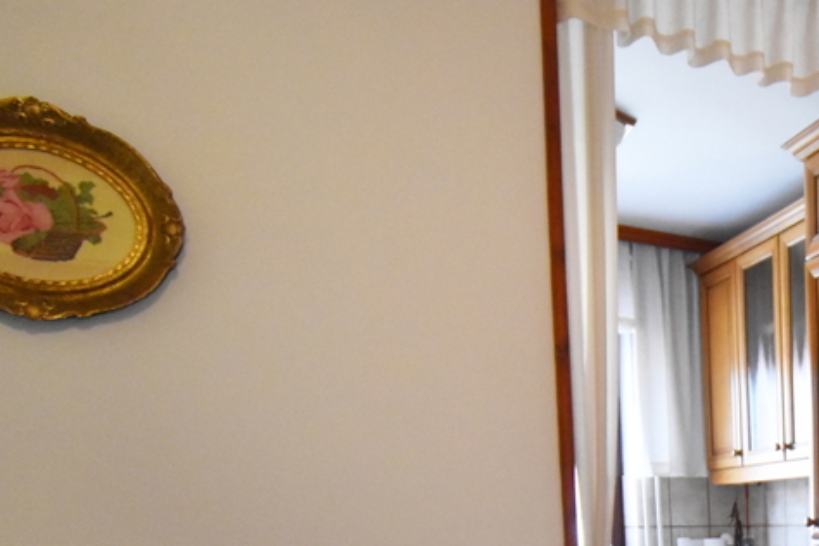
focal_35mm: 38
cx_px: 907
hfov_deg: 40.6
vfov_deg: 30.5
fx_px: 864
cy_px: 631
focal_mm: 10
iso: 2200
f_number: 4.5
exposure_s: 1/125
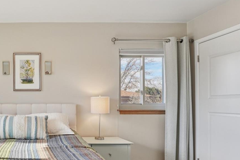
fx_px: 173
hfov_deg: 61.1
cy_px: 101
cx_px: 34
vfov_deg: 49.0
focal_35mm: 26
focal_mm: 14
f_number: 8
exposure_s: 1/30
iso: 160
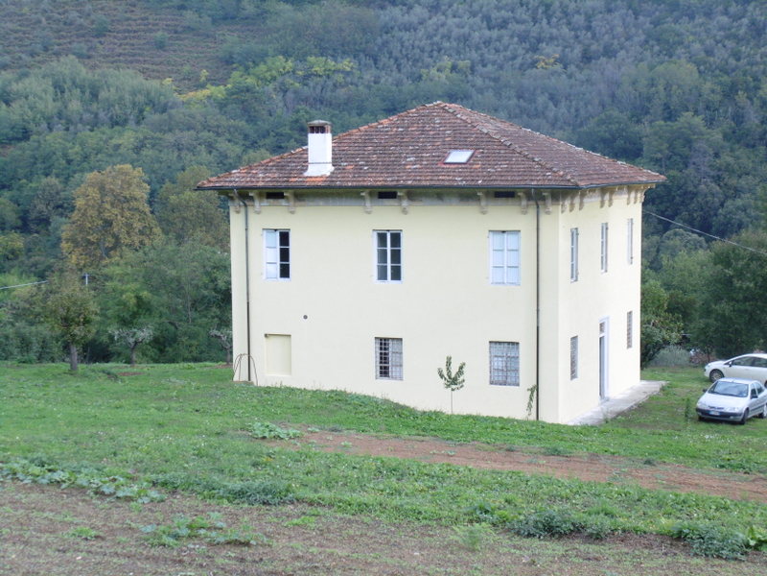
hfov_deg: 28.2
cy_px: 288
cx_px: 384
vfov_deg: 21.3
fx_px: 1529
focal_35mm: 69
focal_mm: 12.6
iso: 100
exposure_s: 1/200
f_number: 4.3
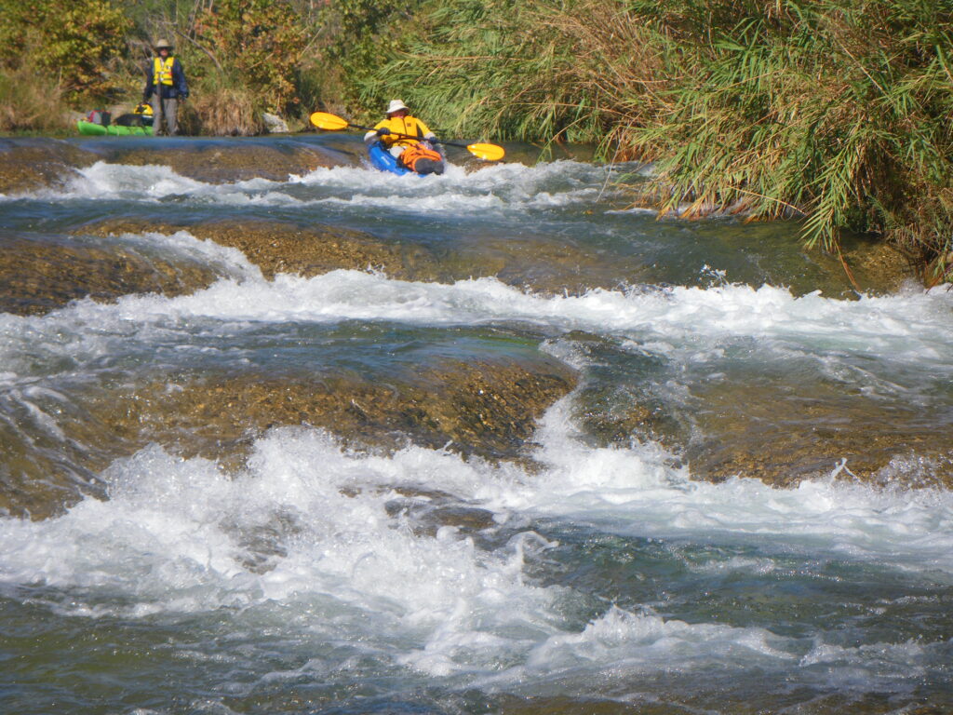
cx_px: 476
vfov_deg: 12.9
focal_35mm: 115
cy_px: 358
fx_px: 3166
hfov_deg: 17.1
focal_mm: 20.6
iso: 50
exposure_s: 1/250
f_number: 5.2
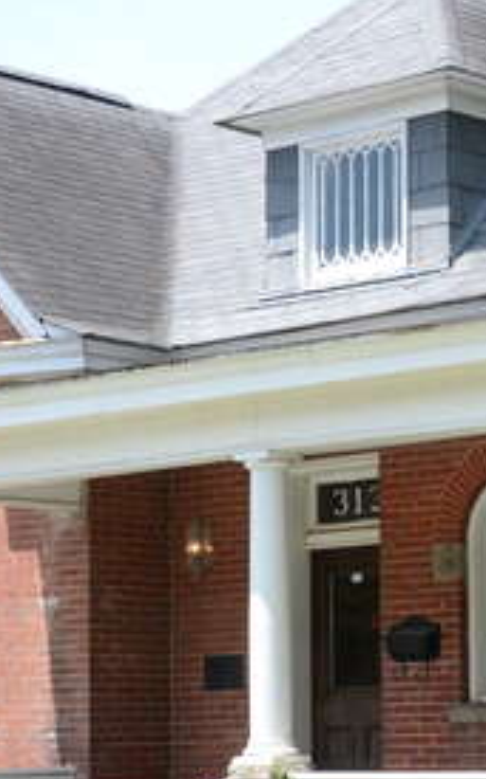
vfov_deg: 17.9
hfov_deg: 11.1
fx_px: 2461
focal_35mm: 116
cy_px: 498
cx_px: 600
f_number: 6.3
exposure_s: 1/320
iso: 200
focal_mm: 26
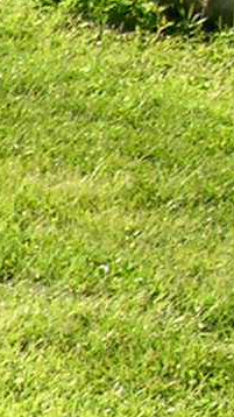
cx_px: -621
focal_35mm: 237
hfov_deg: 4.7
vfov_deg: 8.7
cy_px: 799
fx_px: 2618
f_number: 2.8
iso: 50
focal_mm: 5.8
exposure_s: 1/408
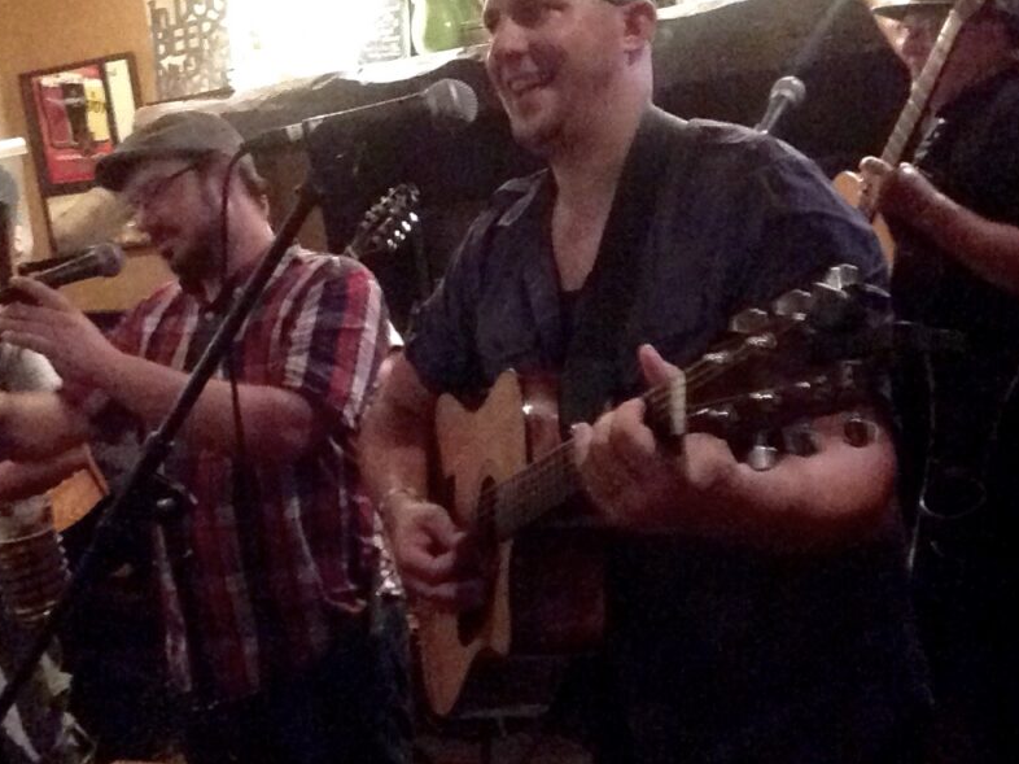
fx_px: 1265
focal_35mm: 43
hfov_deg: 43.9
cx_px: 499
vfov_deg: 33.6
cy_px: 350
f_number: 2.4
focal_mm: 2.15
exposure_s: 1/15
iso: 1600
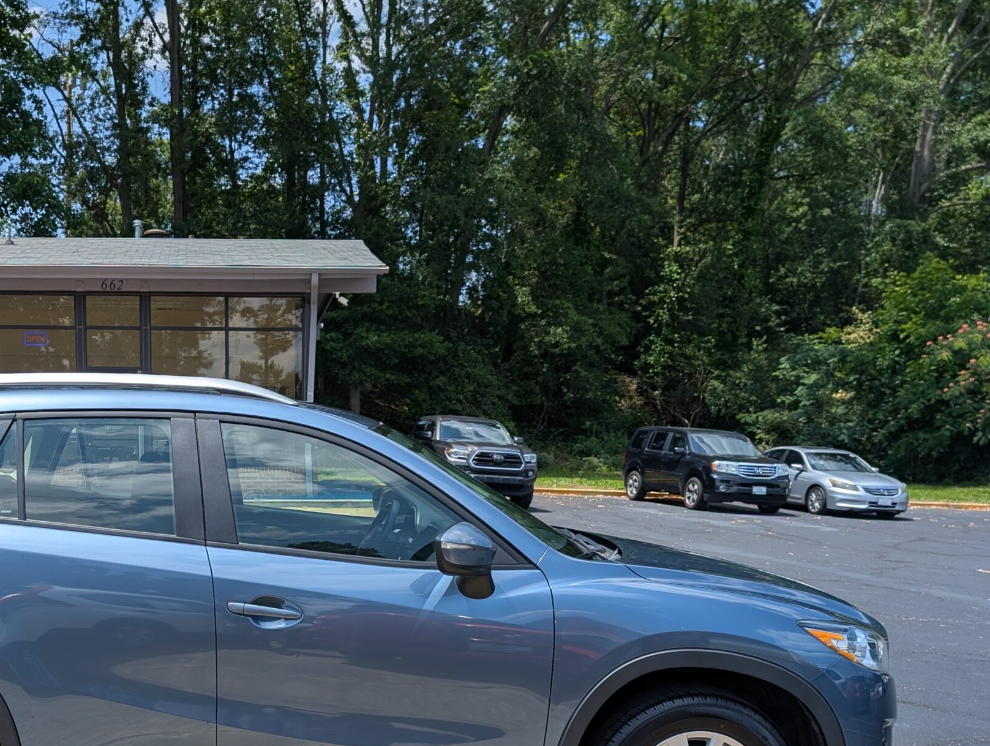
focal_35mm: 38
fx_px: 1088
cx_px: 262
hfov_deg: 47.3
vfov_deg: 36.7
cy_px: 580
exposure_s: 1/1471
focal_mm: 6.9
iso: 20
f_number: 1.68
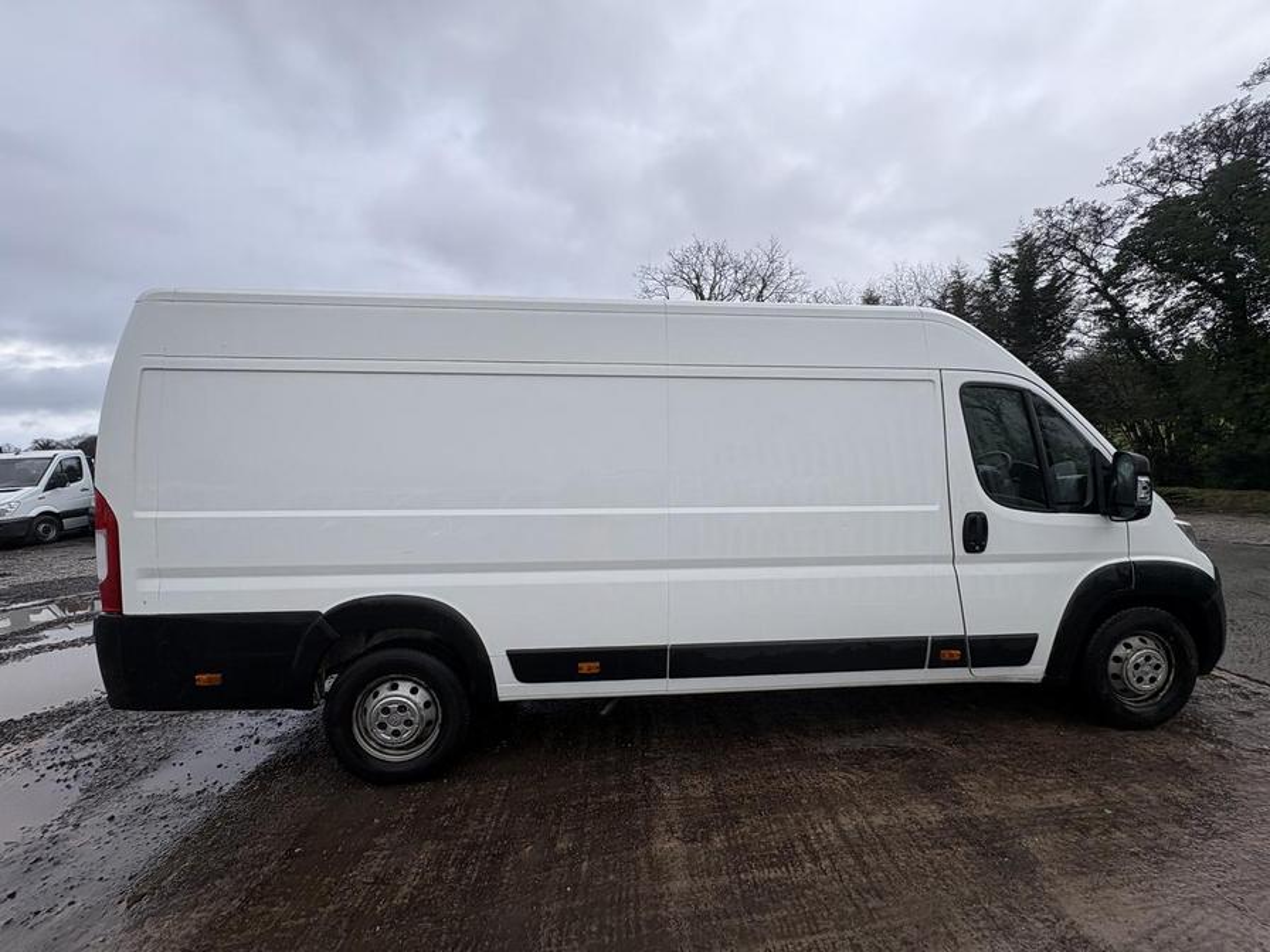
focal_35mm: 14
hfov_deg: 102.1
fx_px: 514
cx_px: 635
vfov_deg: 85.7
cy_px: 476
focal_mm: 2.22
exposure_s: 1/258
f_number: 2.2
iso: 40
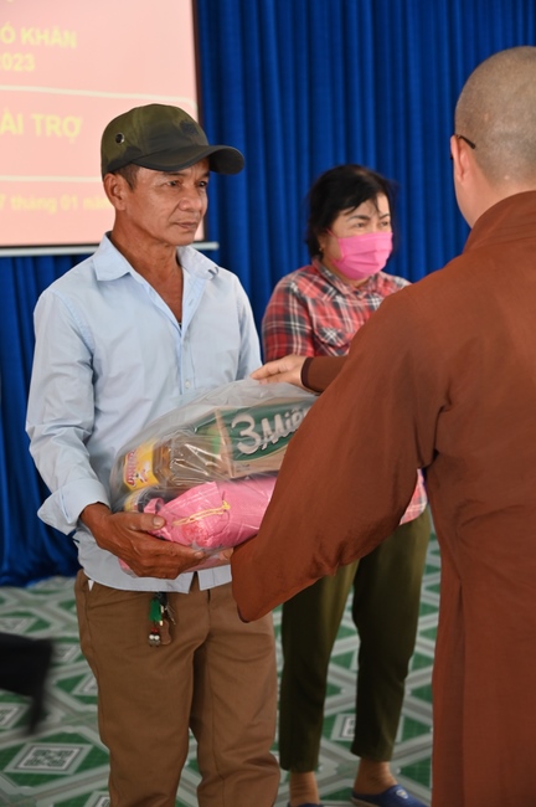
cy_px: 404
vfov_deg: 38.2
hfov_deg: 25.9
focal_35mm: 52
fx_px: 1164
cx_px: 268
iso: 800
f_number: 4
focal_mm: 52
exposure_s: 1/50
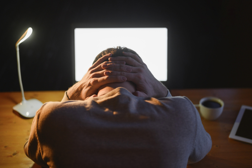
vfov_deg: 27.0
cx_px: 126
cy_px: 84
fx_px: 350
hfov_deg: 39.6
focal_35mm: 50
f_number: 1.8
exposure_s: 1/80
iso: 500
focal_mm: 50
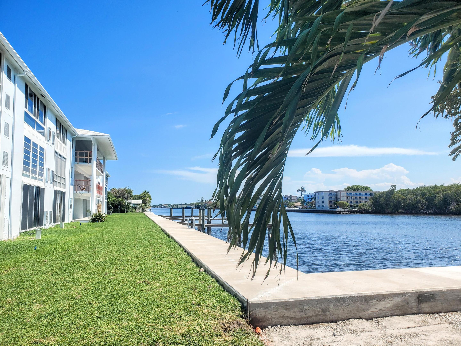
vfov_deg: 53.1
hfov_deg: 67.3
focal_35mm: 26
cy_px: 173
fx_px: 346
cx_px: 230
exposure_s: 1/1839
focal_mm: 4.3
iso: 50
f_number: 2.4
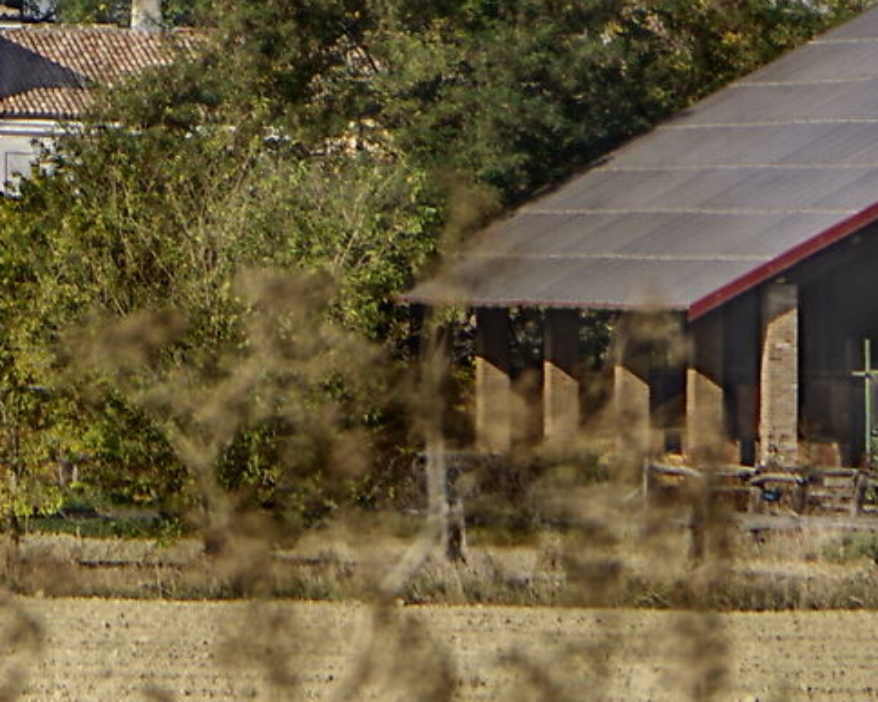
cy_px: -644
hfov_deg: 2.8
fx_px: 18086
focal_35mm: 696
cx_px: -565
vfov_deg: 2.2
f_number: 7.1
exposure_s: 1/100
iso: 100
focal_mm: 100
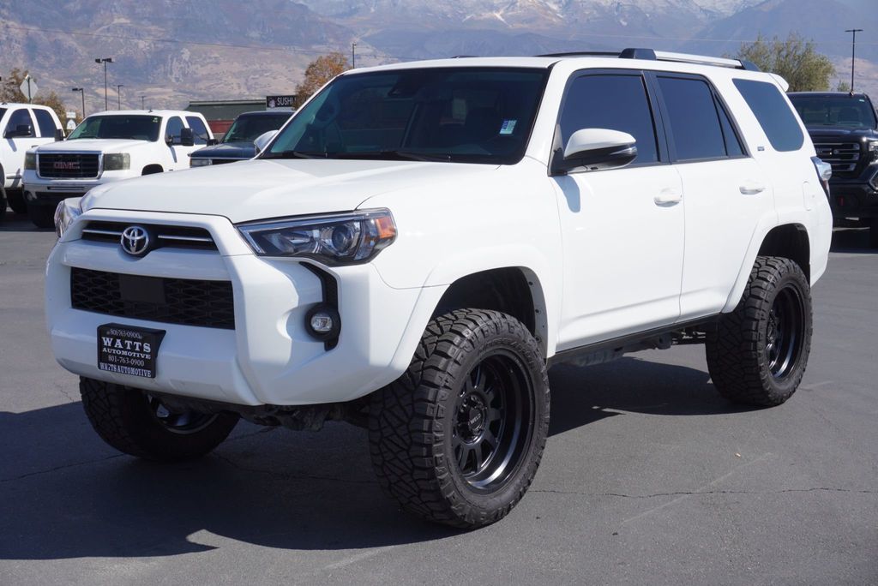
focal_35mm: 50
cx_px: 439
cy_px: 293
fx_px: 1208
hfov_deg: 39.9
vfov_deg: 27.3
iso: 100
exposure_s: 1/320
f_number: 9
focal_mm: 33
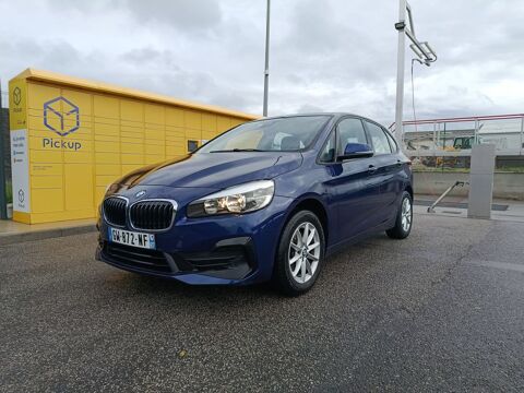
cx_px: 262
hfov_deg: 71.6
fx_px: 363
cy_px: 196
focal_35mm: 24
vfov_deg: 56.8
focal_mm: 5.24
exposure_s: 1/321
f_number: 1.7
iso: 50
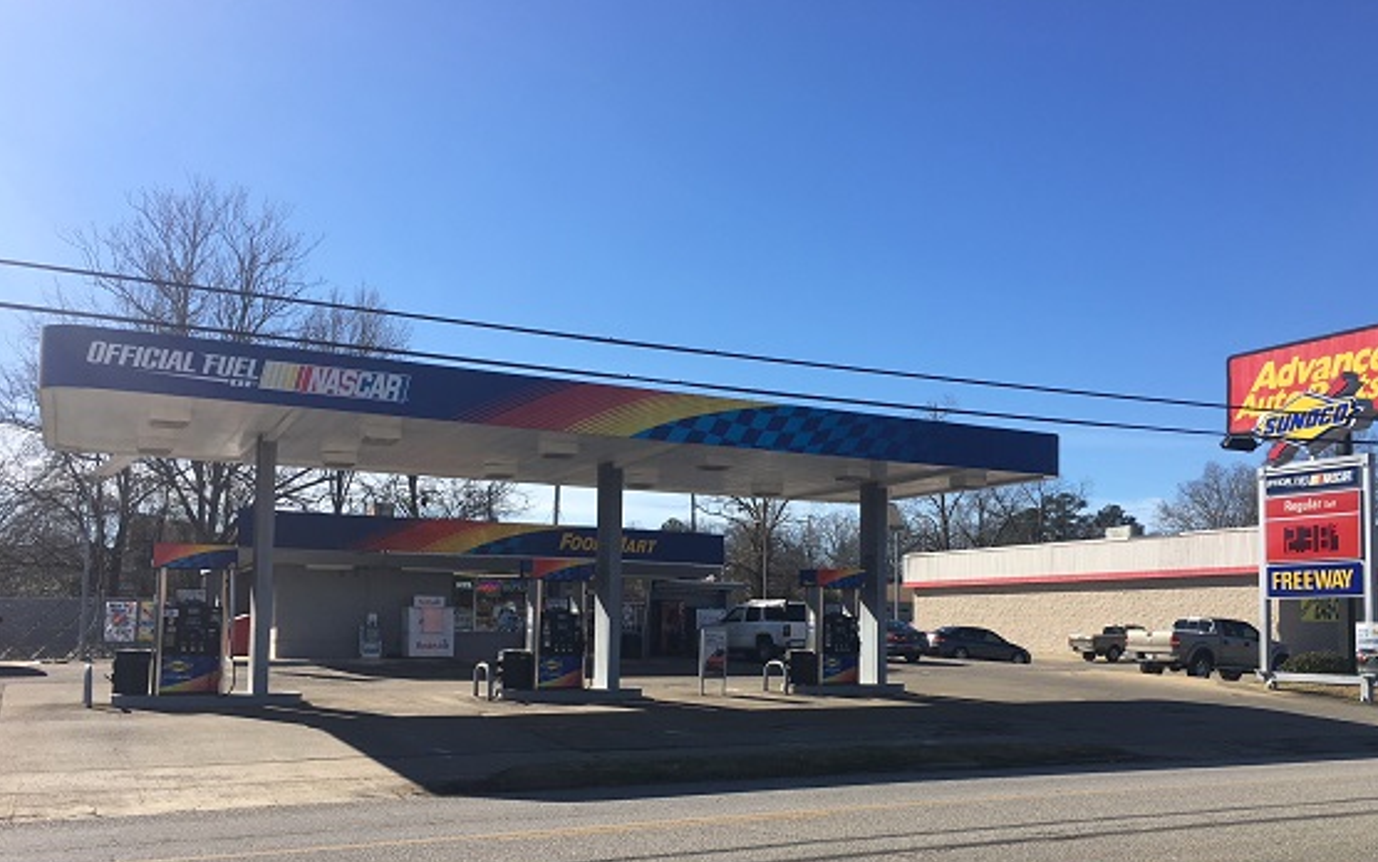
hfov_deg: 61.2
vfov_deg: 40.5
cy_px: 505
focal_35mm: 31
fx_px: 1165
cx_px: 689
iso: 25
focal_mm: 4.15
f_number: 2.2
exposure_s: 1/1538
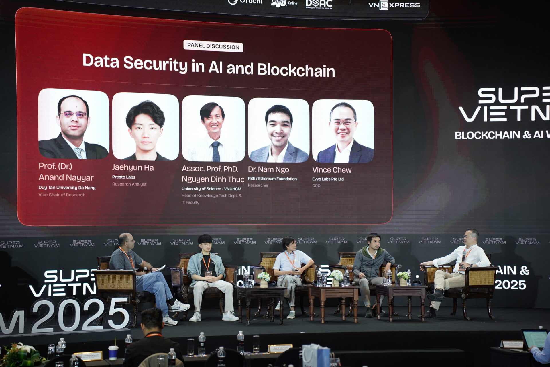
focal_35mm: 75
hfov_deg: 27.0
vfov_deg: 18.2
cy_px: 184
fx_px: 1146
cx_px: 275
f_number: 2.8
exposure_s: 1/160
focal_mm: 75
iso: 800
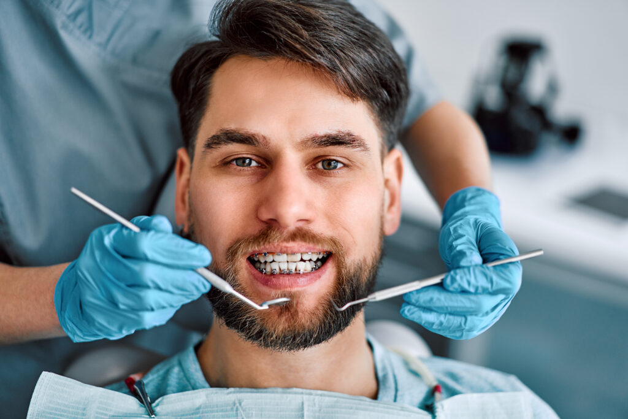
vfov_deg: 24.6
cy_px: 210
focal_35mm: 55
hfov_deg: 36.2
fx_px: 960
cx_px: 314
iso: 400
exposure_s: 1/200
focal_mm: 55
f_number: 1.8
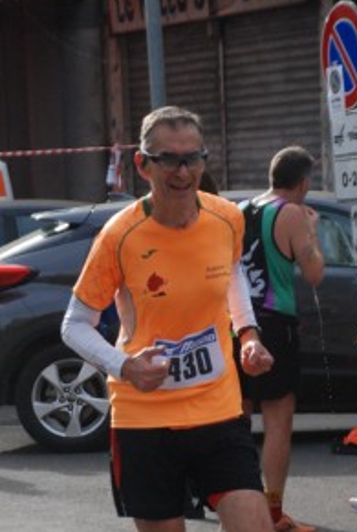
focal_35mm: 217
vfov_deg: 9.4
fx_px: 3209
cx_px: 135
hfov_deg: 6.4
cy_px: 449
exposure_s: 1/1250
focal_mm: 70
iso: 1000
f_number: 5.6
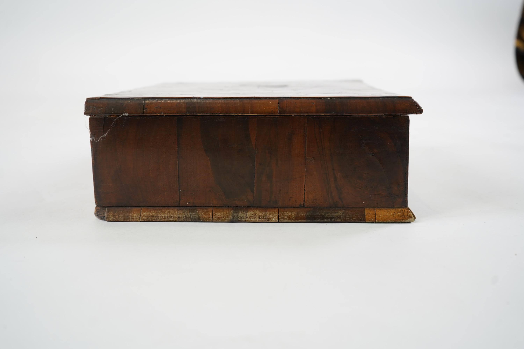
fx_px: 553
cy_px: 174
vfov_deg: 35.1
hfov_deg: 50.7
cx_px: 262
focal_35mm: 38
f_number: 4
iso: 500
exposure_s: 1/125
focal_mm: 38
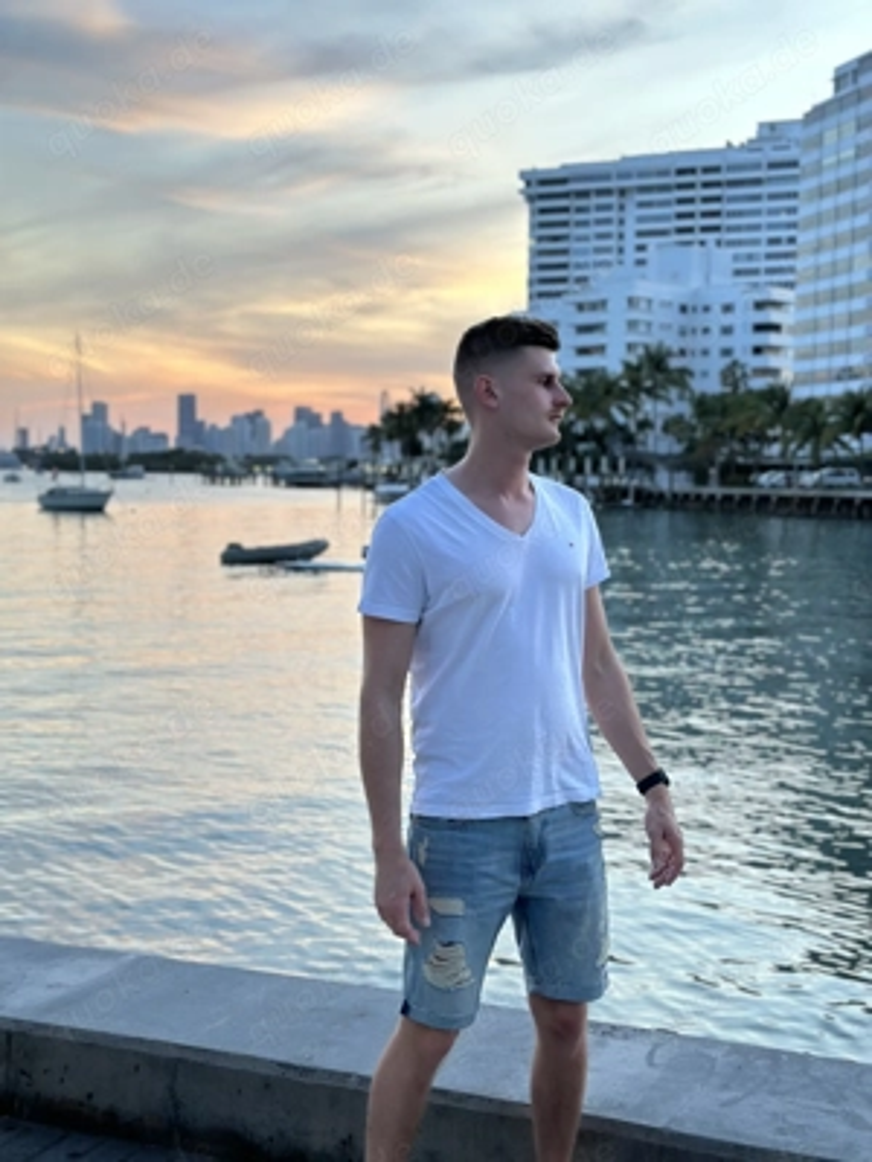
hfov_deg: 30.3
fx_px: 1612
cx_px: 436
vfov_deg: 39.7
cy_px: 581
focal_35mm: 48
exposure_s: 1/121
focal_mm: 6.86
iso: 64
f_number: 1.78
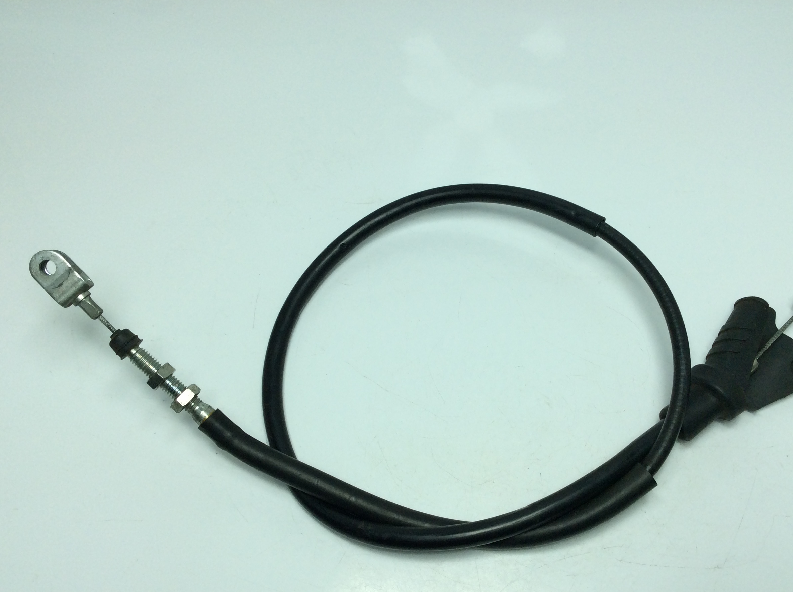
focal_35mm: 35
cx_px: 427
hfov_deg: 52.6
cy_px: 320
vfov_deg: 40.6
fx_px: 801
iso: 32
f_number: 2.4
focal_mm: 3.3
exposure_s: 1/602
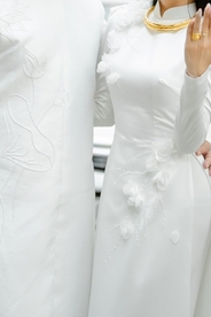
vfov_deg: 23.2
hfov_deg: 15.7
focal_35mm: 87
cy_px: 88
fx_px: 765
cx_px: 81
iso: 100
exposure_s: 1/640
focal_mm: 50
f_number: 1.6
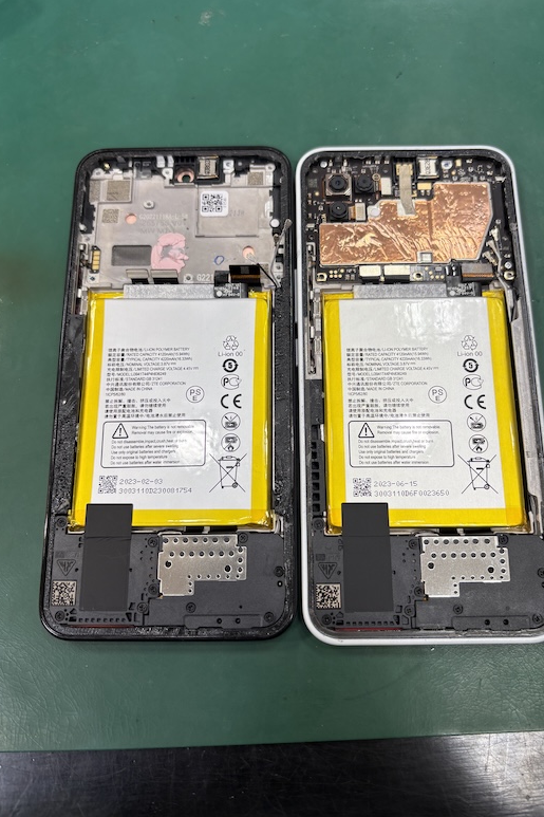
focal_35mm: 28
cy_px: 395
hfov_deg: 46.4
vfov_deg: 65.5
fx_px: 635
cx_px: 286
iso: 32
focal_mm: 5.96
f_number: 1.6
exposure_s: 1/100
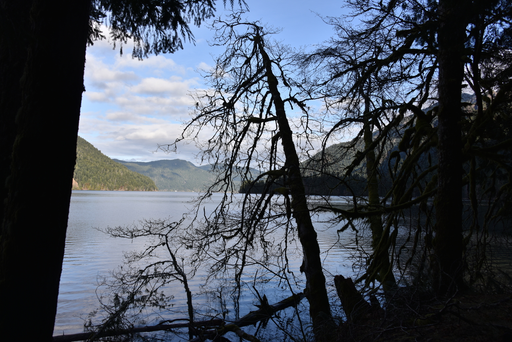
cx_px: 256
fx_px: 398
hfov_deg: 65.5
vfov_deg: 46.4
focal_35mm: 28
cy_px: 171
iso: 100
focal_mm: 28
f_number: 8
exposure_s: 1/250
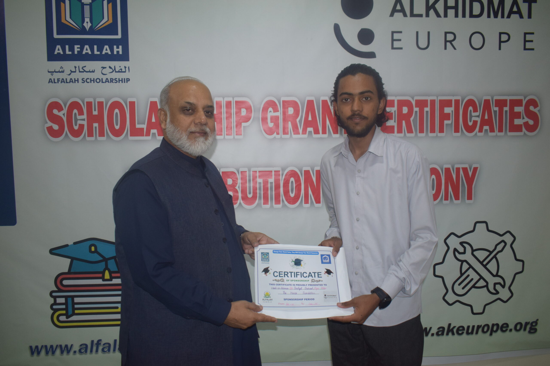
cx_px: 275
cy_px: 183
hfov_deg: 61.9
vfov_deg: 43.6
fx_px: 458
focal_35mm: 30
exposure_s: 1/80
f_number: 3.5
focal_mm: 20
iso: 800
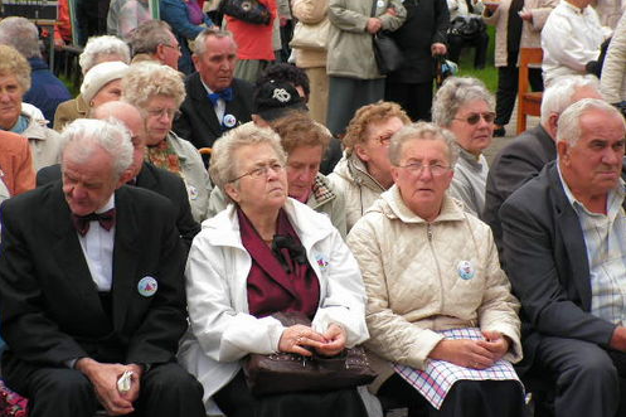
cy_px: 183
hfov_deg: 15.1
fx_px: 2364
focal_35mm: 136
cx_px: 312
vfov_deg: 10.1
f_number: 3.4
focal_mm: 21.8
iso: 64
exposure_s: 1/400
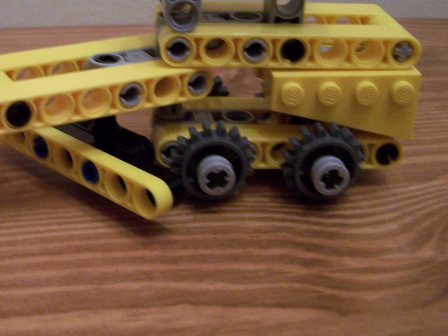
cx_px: 90
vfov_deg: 23.0
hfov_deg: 30.0
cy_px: 72
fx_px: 815
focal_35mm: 63
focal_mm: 6.3
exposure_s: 1/13
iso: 160
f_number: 2.8
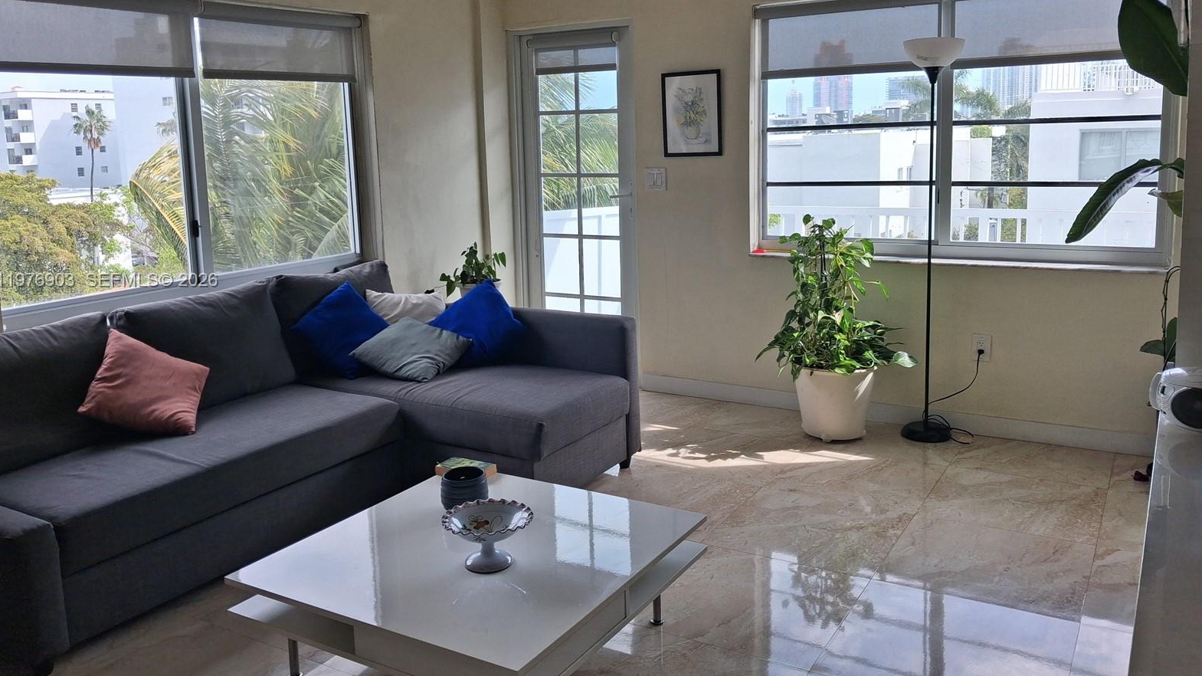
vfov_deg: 38.8
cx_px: 592
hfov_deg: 64.3
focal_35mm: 30
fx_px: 956
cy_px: 281
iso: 25
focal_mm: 4
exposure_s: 1/158
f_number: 1.8
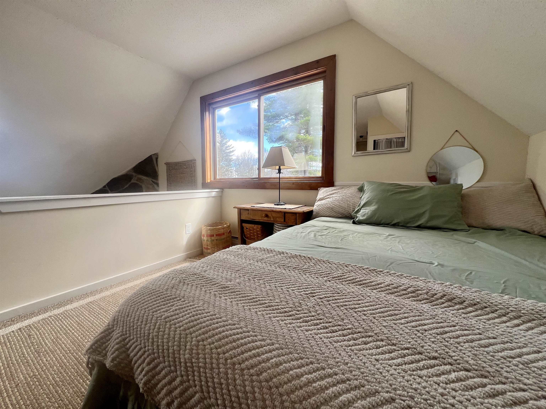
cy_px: 204
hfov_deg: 106.2
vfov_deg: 89.9
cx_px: 273
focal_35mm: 13
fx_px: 205
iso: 32
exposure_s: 1/101
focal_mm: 1.57
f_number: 1.8
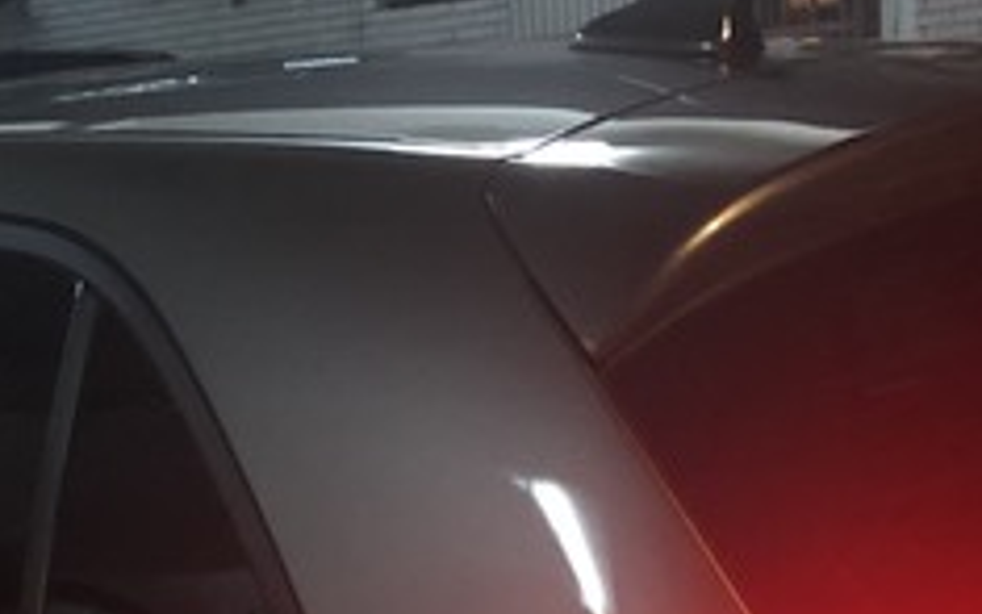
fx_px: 2436
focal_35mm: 91
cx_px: 150
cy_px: 977
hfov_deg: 22.4
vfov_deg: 13.4
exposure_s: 1/5
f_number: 1.8
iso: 100
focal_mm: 3.99
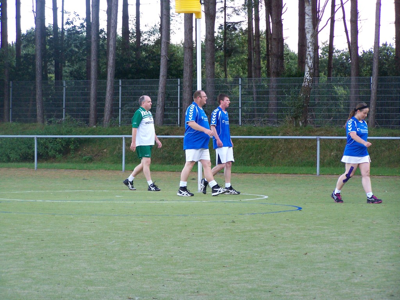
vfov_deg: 10.7
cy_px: 150
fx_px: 1606
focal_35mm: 139
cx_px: 200
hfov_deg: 14.2
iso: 160
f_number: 3.3
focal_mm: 23.1
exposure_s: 1/200
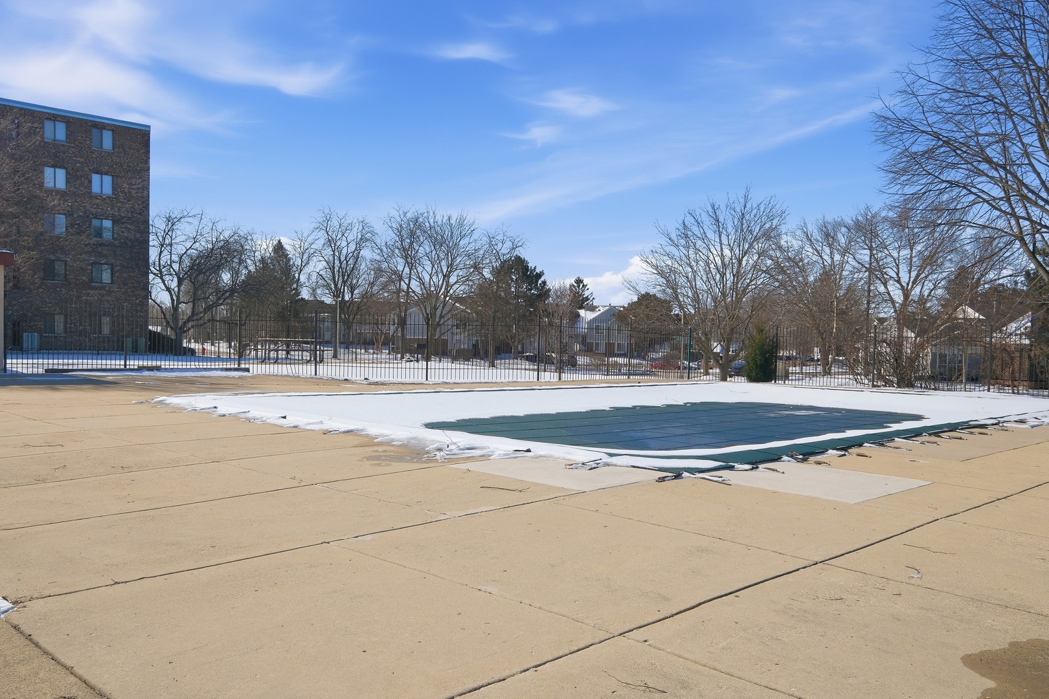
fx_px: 845
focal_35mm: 29
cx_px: 524
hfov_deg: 63.7
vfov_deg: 45.0
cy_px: 350
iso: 640
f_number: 8
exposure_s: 1/2700
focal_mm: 19.1
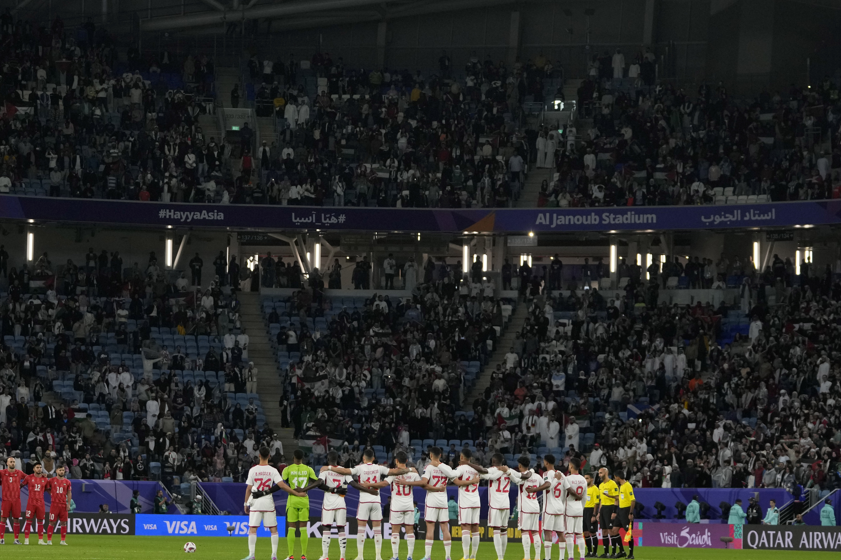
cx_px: 330
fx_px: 3480
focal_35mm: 149
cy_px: 167
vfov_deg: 9.2
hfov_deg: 13.8
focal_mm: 95
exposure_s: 1/3200
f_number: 3.2
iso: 2500
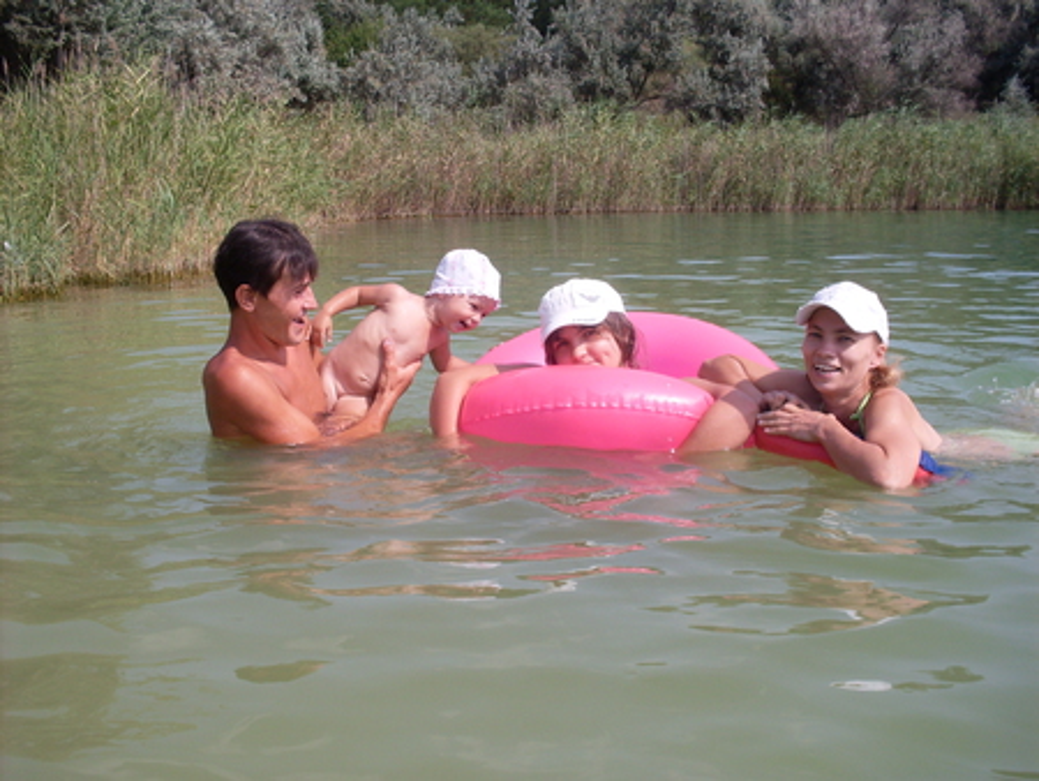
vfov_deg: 37.8
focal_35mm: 38
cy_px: 390
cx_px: 520
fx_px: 1141
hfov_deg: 49.0
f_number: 8.4
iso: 80
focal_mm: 6.3
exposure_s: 1/180
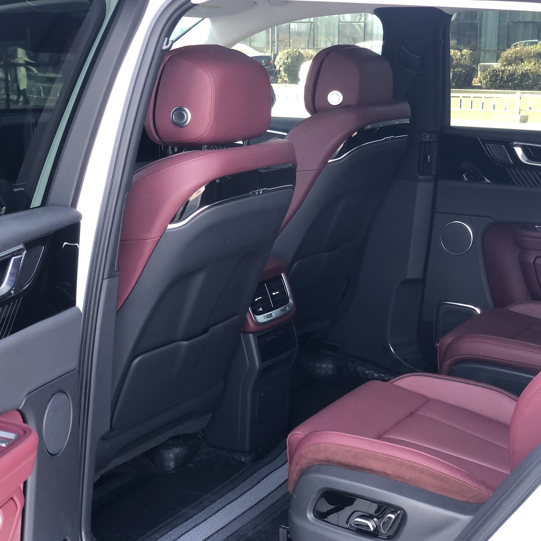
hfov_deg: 27.7
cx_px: 325
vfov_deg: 27.7
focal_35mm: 62
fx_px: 1096
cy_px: 272
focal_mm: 6
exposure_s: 1/49
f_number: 2.4
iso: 50
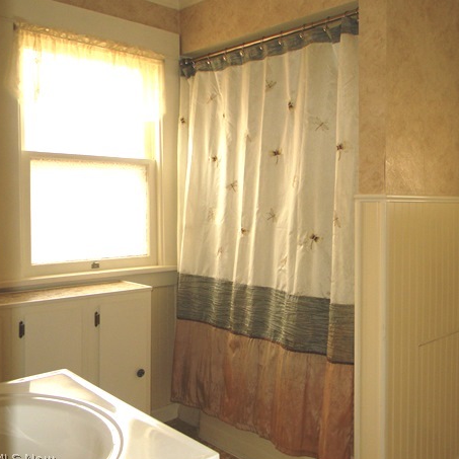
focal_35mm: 35
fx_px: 525
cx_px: 313
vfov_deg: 47.2
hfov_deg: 46.3
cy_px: 227
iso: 109
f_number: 3.5
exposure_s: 1/57
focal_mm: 5
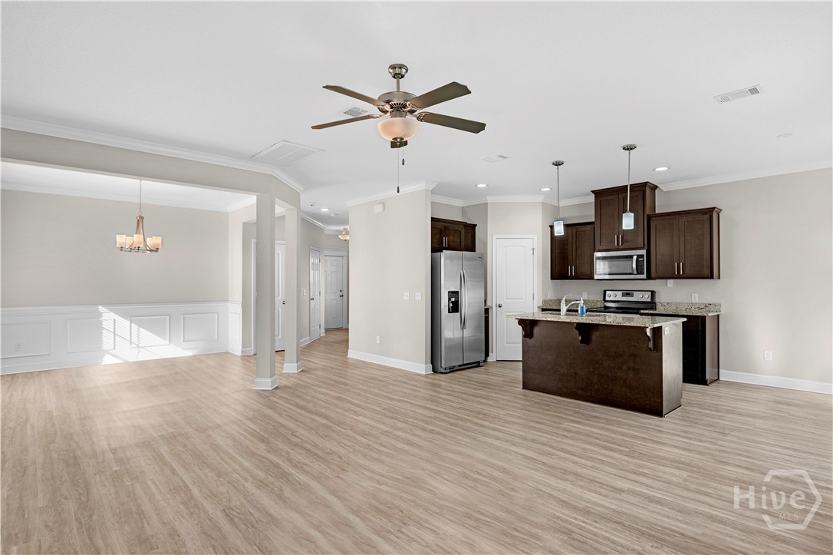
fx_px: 382
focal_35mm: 16
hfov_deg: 95.0
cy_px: 278
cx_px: 416
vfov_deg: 72.0
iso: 100
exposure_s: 1/10
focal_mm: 11
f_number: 7.1
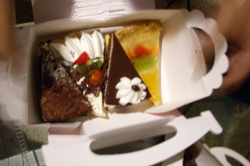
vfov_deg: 30.5
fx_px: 305
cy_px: 71
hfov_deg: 44.5
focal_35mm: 44
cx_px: 120
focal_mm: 6.3
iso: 400
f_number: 3.3
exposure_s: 1/3
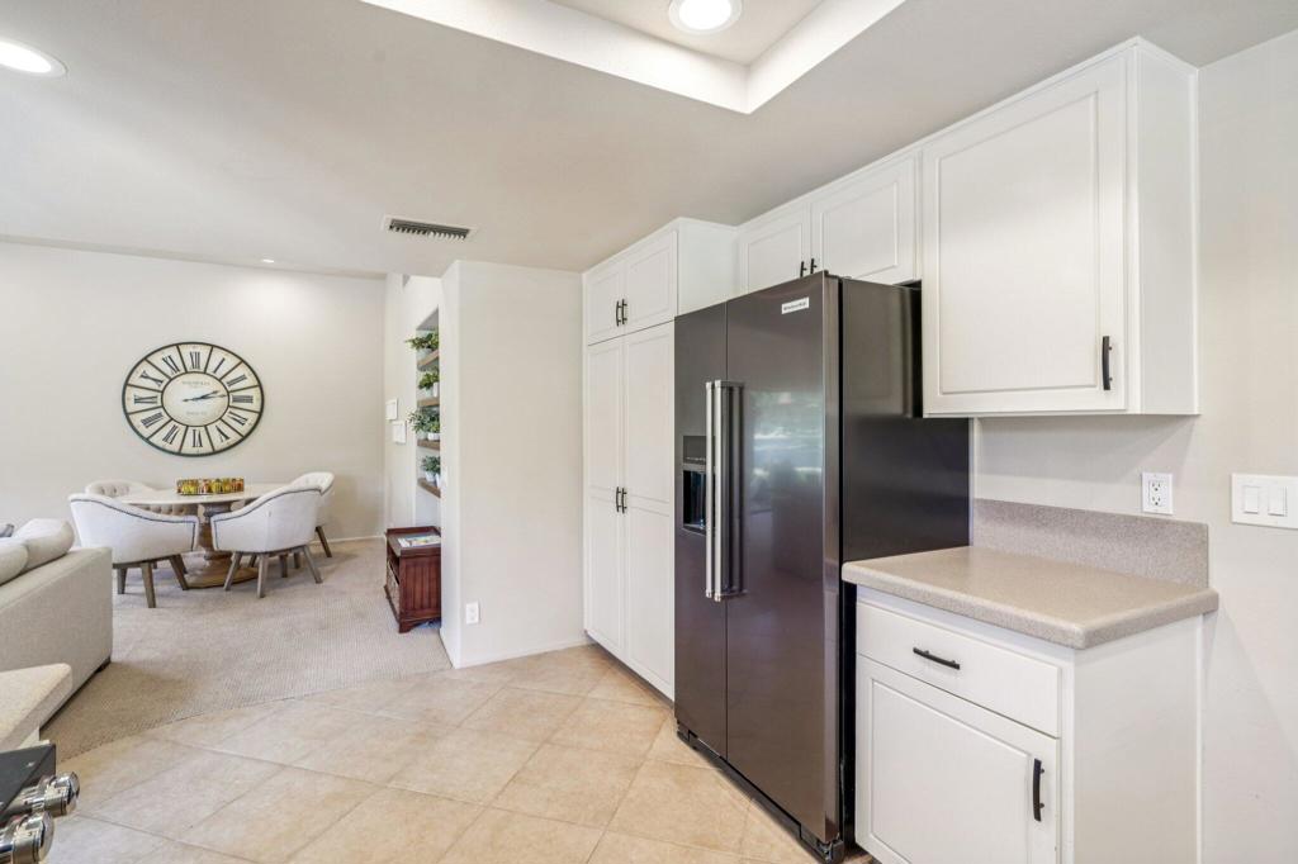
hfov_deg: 96.8
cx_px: 649
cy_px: 432
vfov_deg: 73.7
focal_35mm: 16
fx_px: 577
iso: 400
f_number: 8
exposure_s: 1/13
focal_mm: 16
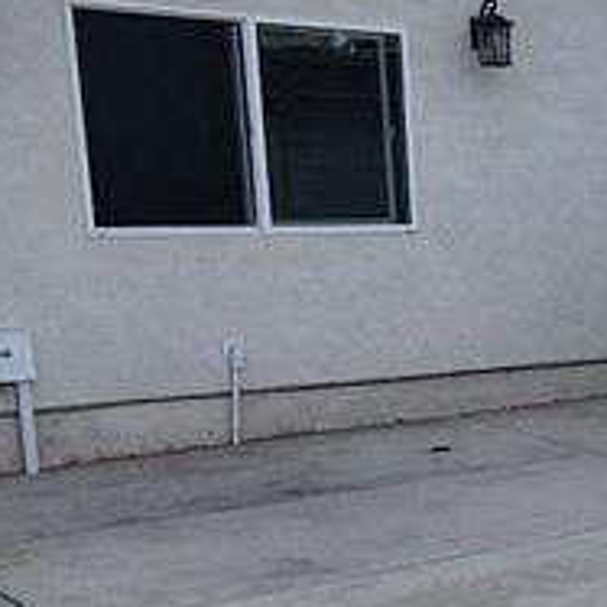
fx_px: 1250
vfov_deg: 26.8
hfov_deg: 22.3
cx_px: 922
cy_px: 484
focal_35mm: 63
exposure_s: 1/2490
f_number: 2.2
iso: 50
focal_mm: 2.2
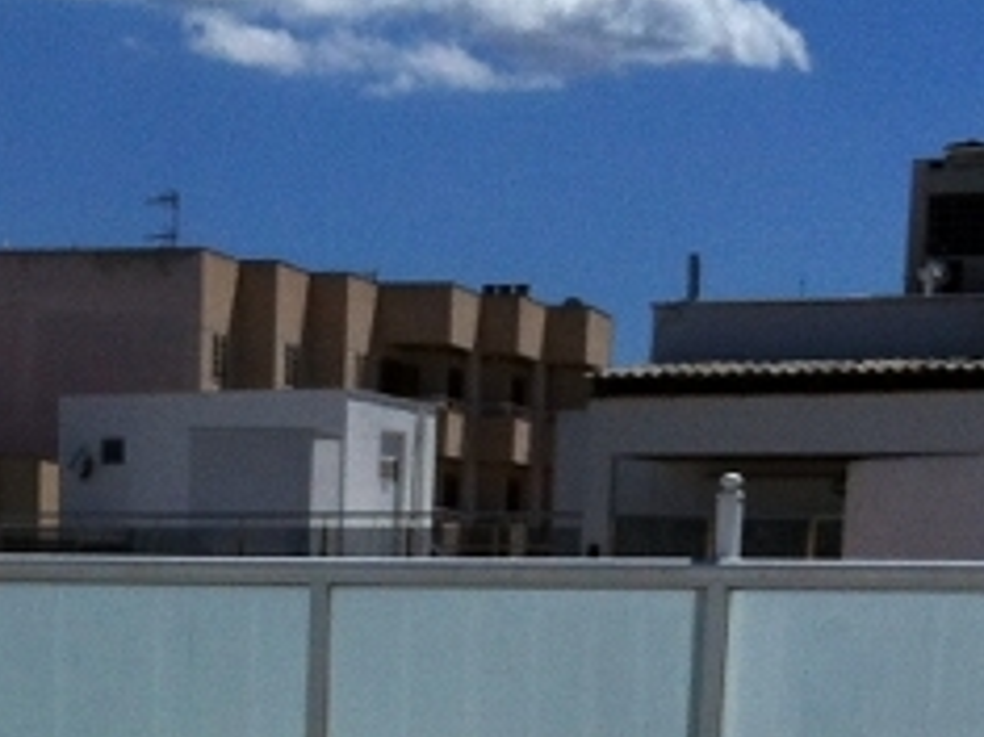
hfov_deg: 14.6
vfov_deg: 10.4
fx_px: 3807
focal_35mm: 134
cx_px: 147
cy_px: 1327
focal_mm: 3.85
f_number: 2.8
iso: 80
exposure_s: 1/5027
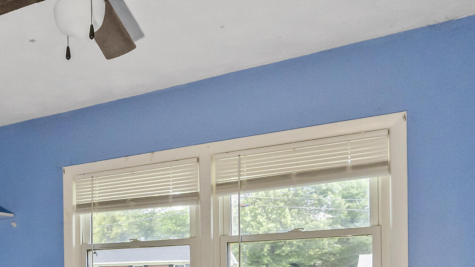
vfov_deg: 29.0
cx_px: 31
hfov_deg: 46.5
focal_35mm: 38
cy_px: 273
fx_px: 479
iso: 800
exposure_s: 1/30
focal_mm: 10
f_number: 9
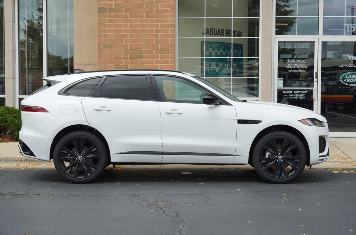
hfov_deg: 28.1
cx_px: 178
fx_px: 710
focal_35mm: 72
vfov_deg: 18.8
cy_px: 118
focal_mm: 48
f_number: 8
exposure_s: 1/320
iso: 100
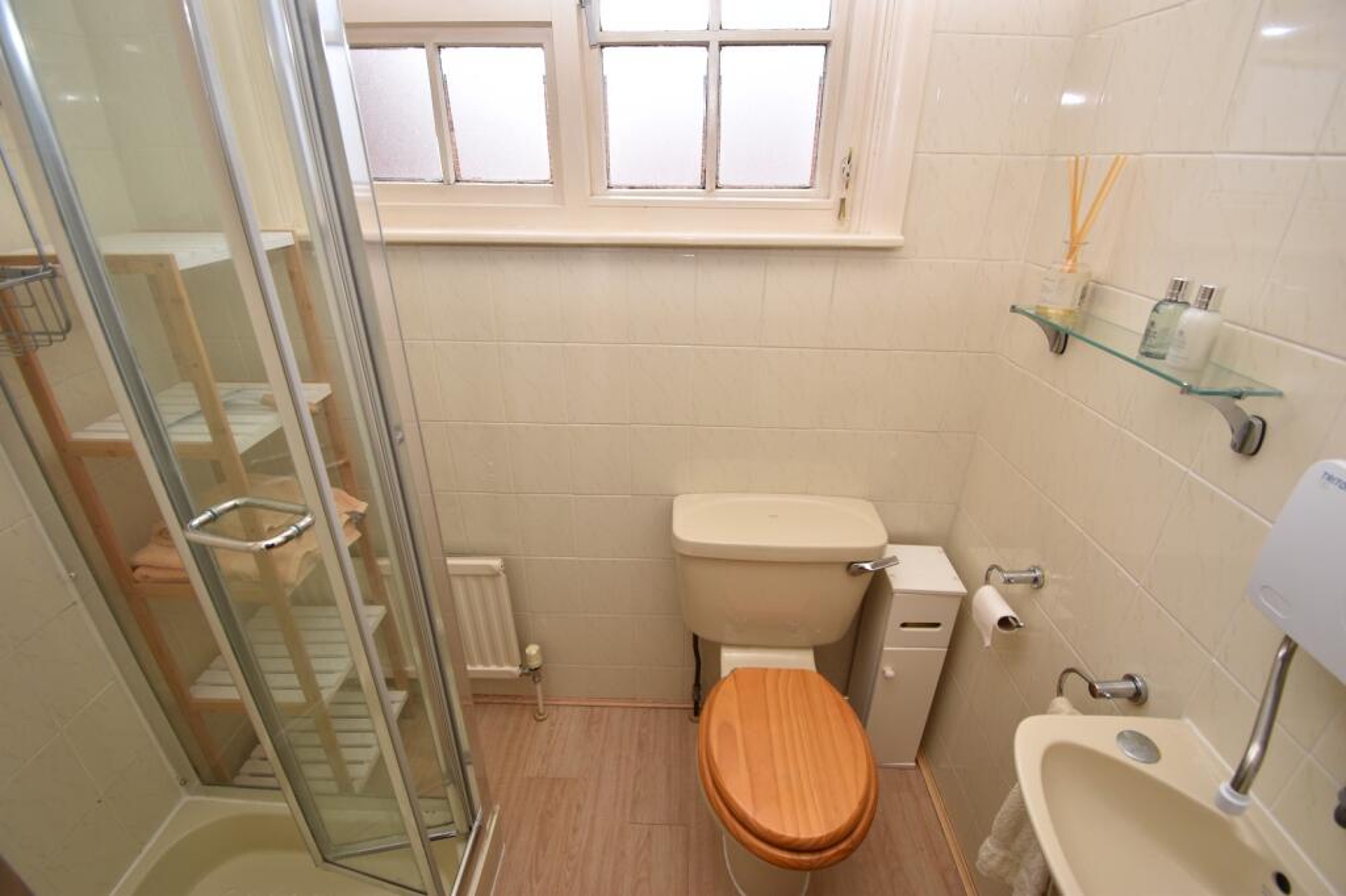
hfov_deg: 100.4
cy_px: 448
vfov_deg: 77.3
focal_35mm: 15
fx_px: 561
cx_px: 673
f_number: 4.5
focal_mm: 10
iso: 100
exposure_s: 1/60
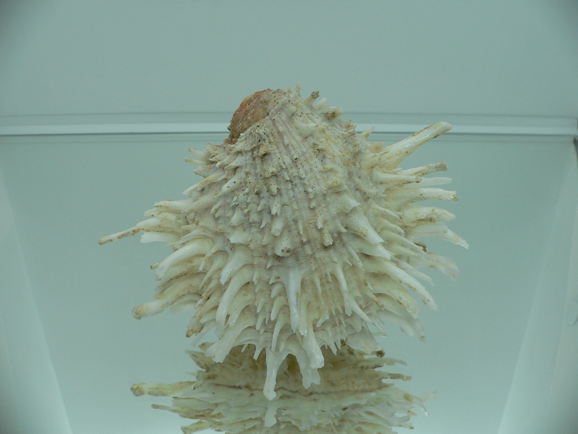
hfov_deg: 52.6
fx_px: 584
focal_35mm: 35
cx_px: 289
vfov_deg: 40.7
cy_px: 217
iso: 80
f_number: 2.8
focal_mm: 4.6
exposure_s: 1/80
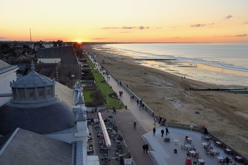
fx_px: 262
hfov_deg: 50.7
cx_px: 124
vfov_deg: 35.0
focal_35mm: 38
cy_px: 82
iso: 200
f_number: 8
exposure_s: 1/50
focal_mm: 38
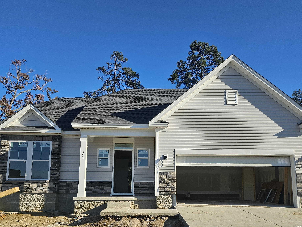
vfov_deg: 56.8
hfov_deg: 71.6
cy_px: 114
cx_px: 151
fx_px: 209
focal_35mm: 24
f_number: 1.8
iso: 50
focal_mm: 5
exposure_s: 1/3333
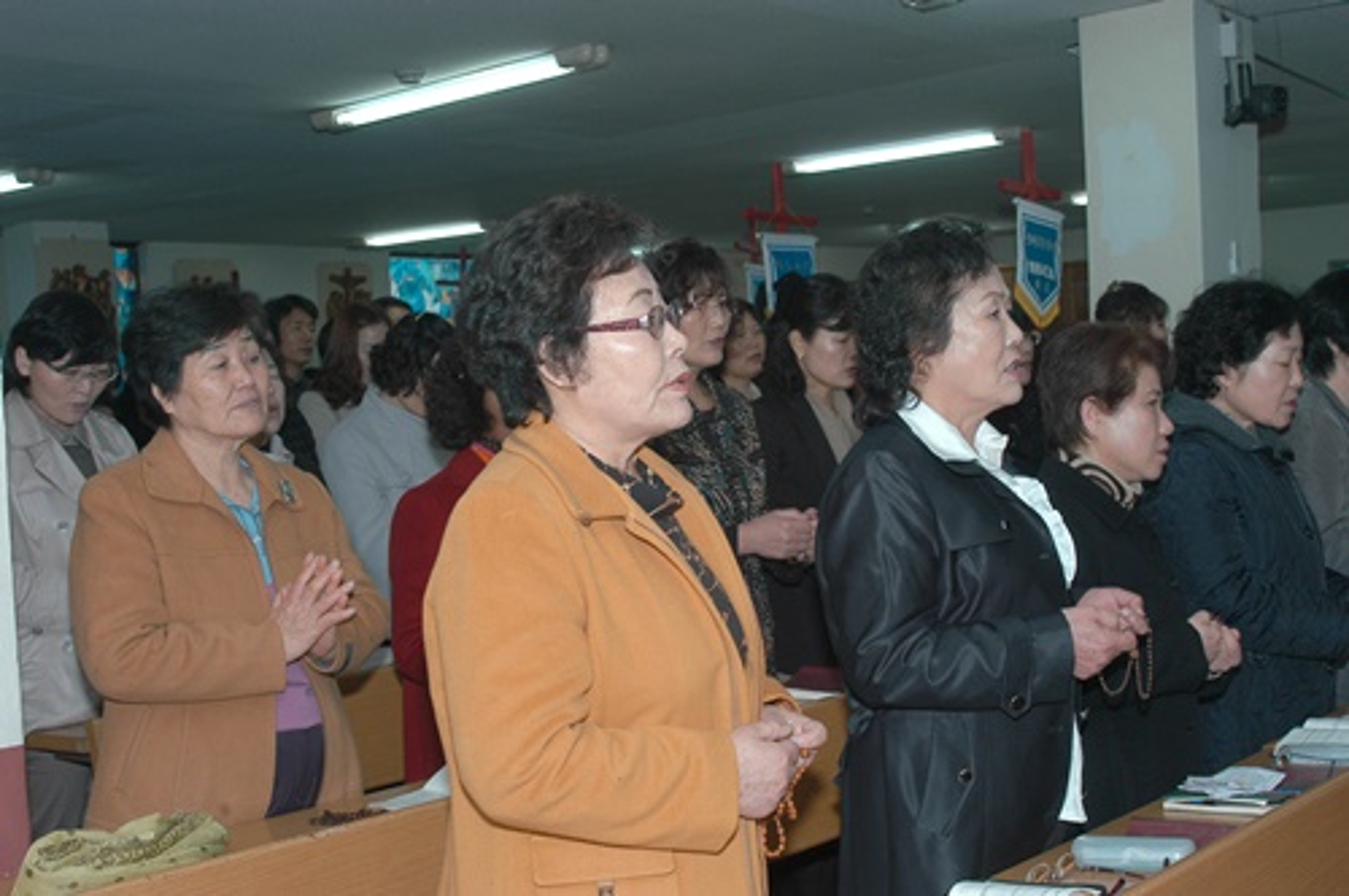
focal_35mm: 42
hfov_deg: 46.5
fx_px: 1572
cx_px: 674
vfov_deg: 31.8
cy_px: 448
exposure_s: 1/60
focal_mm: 28
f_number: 5
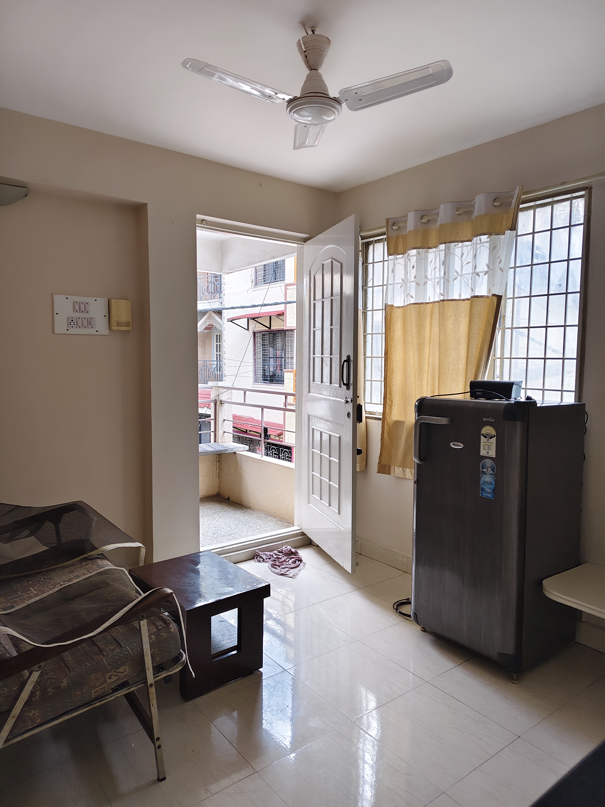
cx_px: 302
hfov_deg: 56.8
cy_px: 404
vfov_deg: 71.6
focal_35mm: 24
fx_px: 559
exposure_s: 1/100
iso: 262
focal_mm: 5.56
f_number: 1.88
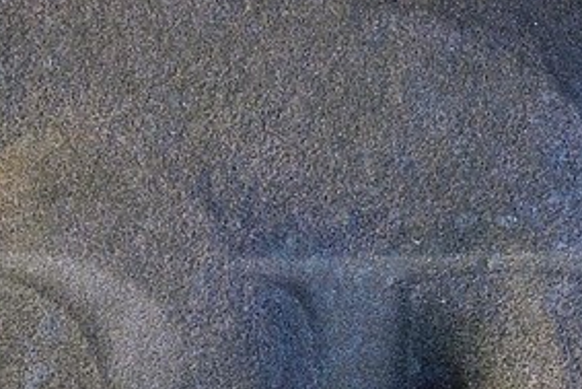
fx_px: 18293
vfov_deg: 1.2
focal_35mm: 1131
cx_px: 267
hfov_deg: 1.8
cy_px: 597
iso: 200
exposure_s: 1/250
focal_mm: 200
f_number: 5.6
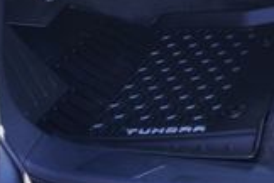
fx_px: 723
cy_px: -164
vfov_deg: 12.8
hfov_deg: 20.1
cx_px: 330
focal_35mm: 95
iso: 160
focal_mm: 16
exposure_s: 1/60
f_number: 4
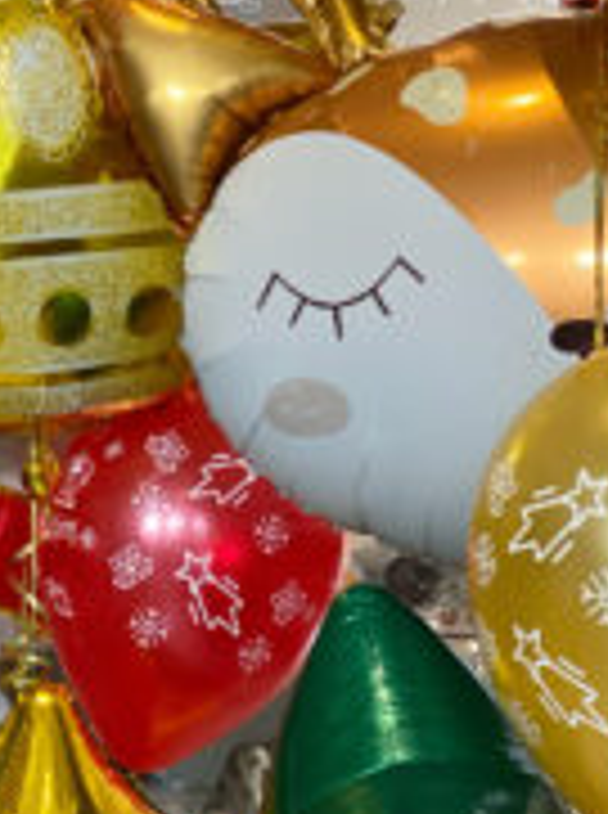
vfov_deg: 15.8
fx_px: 2914
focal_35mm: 124
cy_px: 124
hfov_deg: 11.8
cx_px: 29
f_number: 2
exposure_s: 1/33
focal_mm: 6
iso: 160
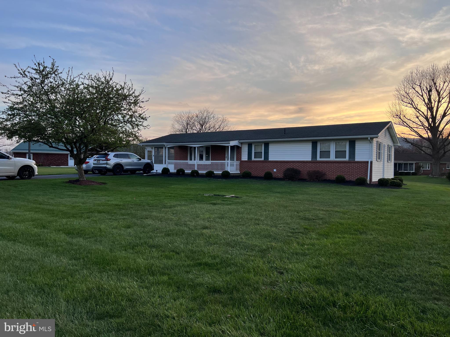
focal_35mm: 26
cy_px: 168
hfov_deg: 67.3
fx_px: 338
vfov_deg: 53.1
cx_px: 225
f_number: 1.5
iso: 50
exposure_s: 1/621
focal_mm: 5.7
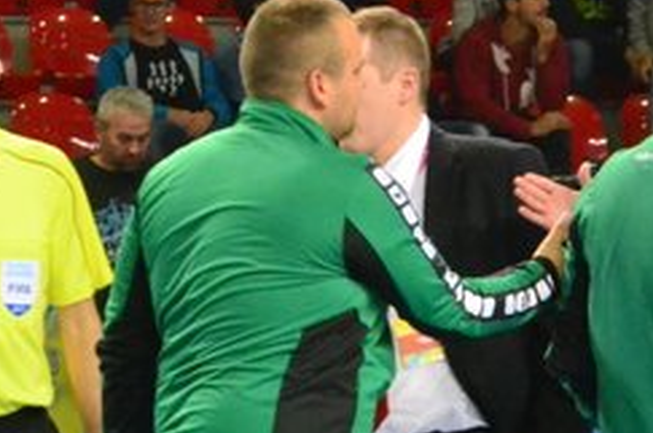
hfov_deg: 4.3
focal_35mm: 483
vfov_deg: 2.8
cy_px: 543
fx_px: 8744
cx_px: 795
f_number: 6.3
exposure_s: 1/250
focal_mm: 98
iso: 6400
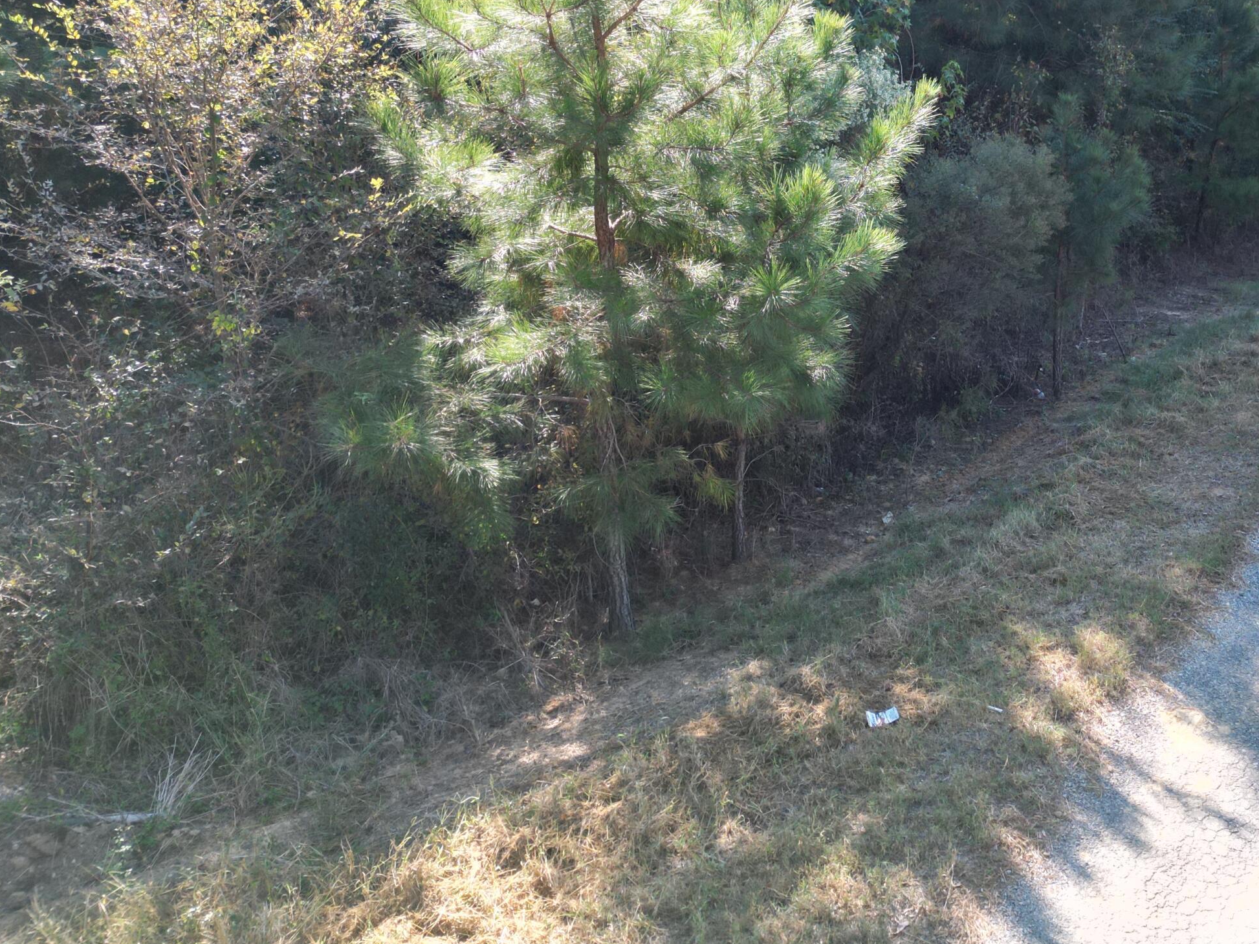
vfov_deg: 38.2
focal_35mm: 37
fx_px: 1346
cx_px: 915
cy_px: 302
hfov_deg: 48.6
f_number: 1.7
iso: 140
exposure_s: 1/640
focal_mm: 6.72
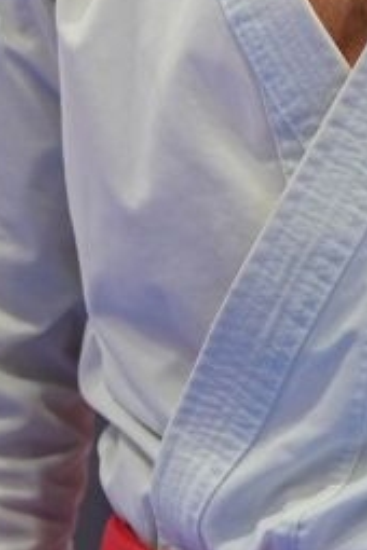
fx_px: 28823
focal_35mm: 1885
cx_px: 421
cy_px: 88
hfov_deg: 0.7
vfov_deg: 1.1
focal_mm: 400
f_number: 2.8
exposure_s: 1/400
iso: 1250
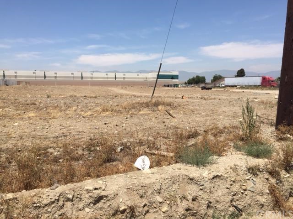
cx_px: 146
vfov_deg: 48.2
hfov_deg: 61.7
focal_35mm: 29
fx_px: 245
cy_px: 110
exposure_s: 1/2825
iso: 32
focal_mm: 4.15
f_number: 2.2
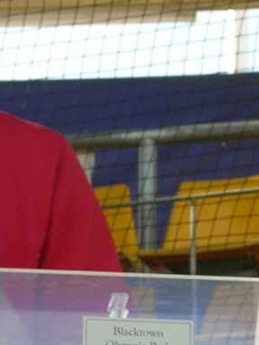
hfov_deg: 3.9
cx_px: -45
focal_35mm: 378
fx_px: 3771
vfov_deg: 5.2
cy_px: 185
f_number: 7.4
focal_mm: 27.3
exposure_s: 1/60
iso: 50
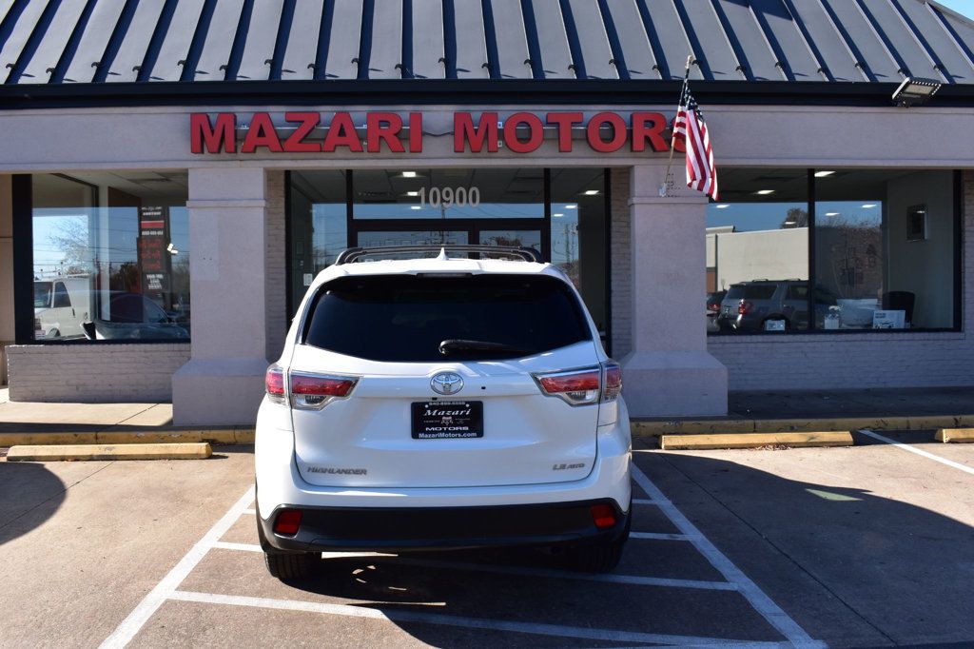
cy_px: 324
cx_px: 487
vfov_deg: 38.3
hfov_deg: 55.1
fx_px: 933
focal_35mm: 34
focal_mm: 23
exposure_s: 1/400
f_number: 11
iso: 400
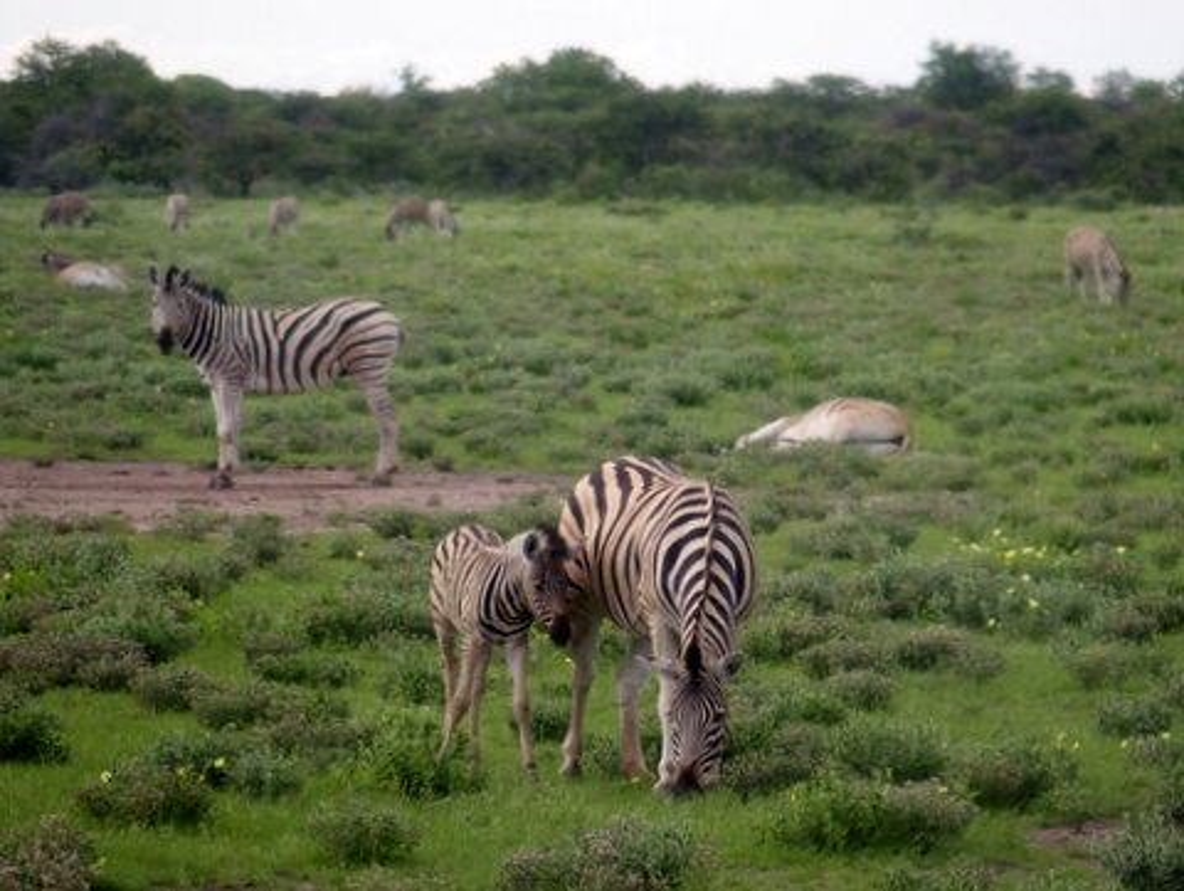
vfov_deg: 5.0
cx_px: 592
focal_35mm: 300
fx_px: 10271
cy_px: 446
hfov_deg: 6.6
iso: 100
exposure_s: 1/320
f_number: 2.8
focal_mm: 64.3
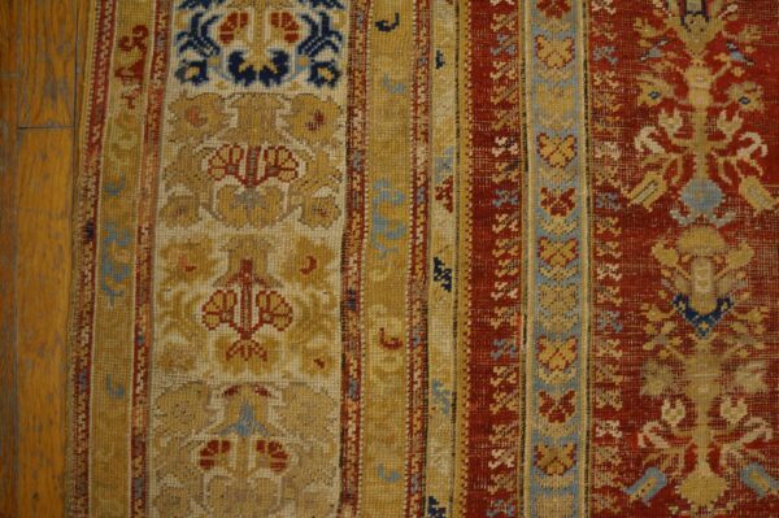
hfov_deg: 67.4
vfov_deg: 47.9
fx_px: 584
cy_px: 259
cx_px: 390
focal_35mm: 27
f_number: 4
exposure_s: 1/60
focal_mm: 18
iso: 1000
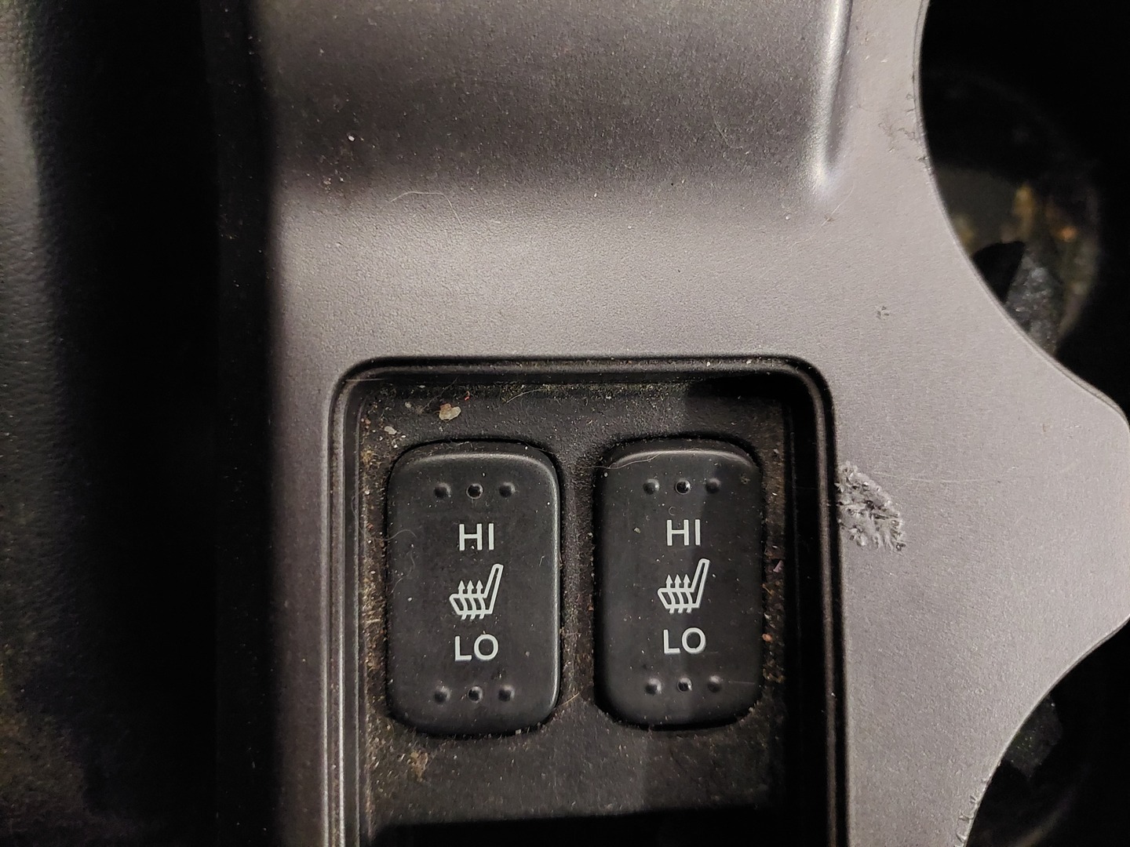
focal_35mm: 25
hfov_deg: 69.4
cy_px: 424
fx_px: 816
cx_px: 565
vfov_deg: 54.9
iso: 2000
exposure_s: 1/20
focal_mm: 5.23
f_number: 1.8
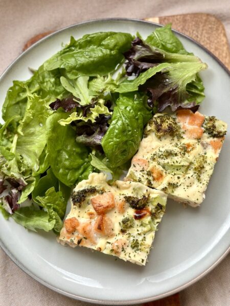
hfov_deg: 30.3
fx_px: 425
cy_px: 153
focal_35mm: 48
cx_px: 115
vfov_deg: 39.7
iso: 64
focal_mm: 6.86
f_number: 1.78
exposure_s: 1/121
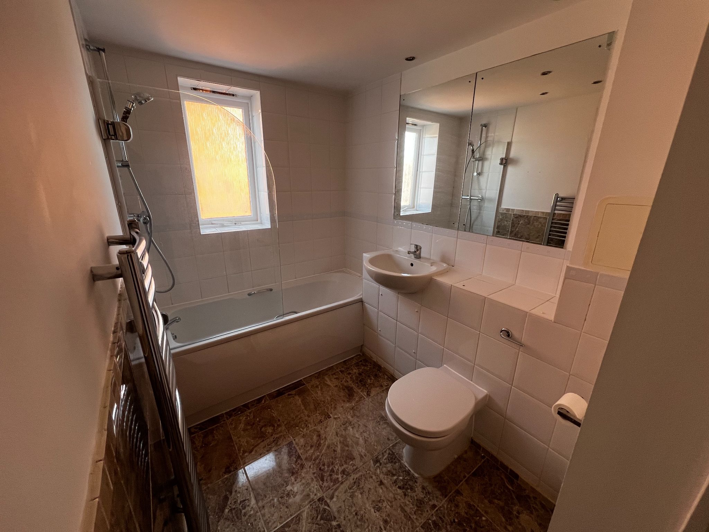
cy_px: 266
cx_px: 354
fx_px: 266
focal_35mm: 13
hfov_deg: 106.2
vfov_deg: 89.9
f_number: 1.8
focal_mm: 1.57
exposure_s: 1/99
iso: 125
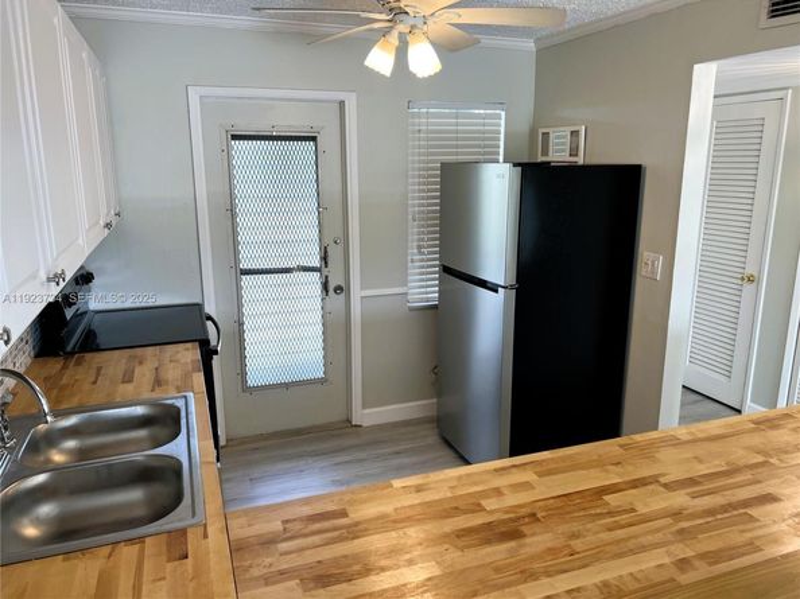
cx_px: 400
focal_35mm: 26
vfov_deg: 53.0
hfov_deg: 67.3
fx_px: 601
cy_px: 300
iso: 40
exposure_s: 1/120
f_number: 1.5
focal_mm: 5.7
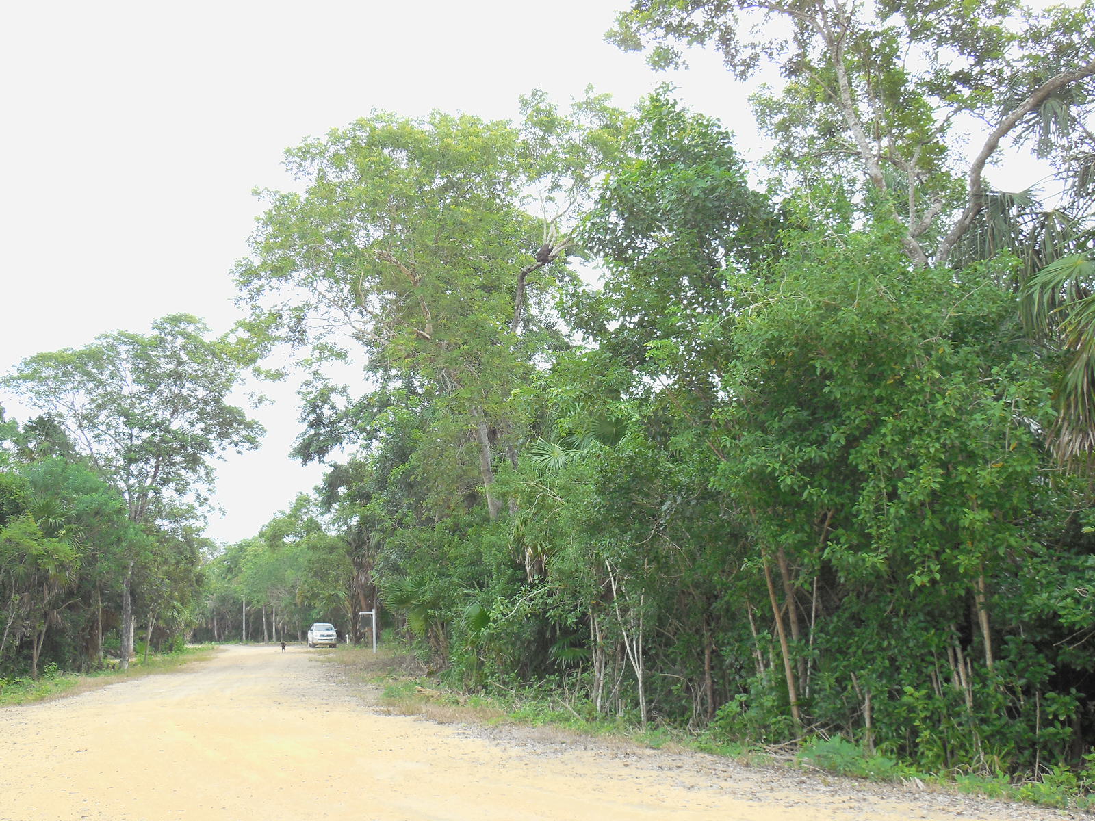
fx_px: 1265
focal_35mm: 40
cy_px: 410
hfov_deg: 46.8
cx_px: 548
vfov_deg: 36.0
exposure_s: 1/320
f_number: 3.6
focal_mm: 7.1
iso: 125
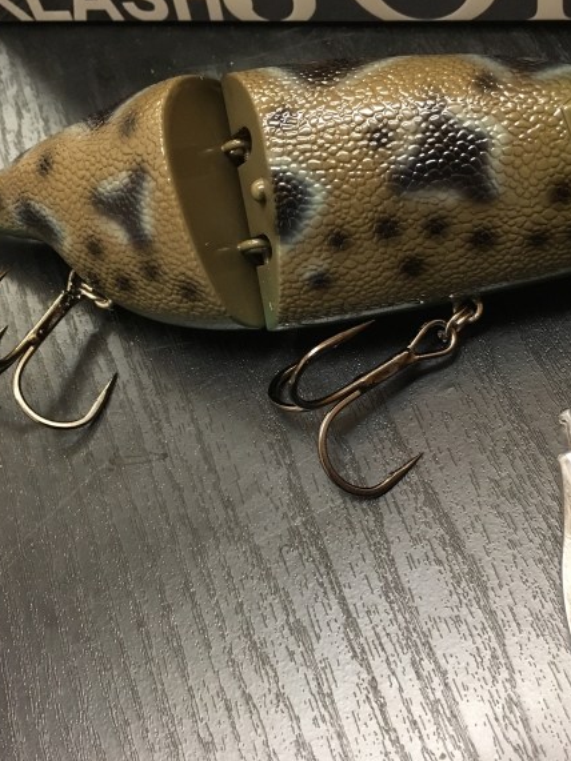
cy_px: 379
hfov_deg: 36.5
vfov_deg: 47.9
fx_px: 858
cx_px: 366
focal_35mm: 39
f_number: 2.2
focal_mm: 4.15
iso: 200
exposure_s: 1/30
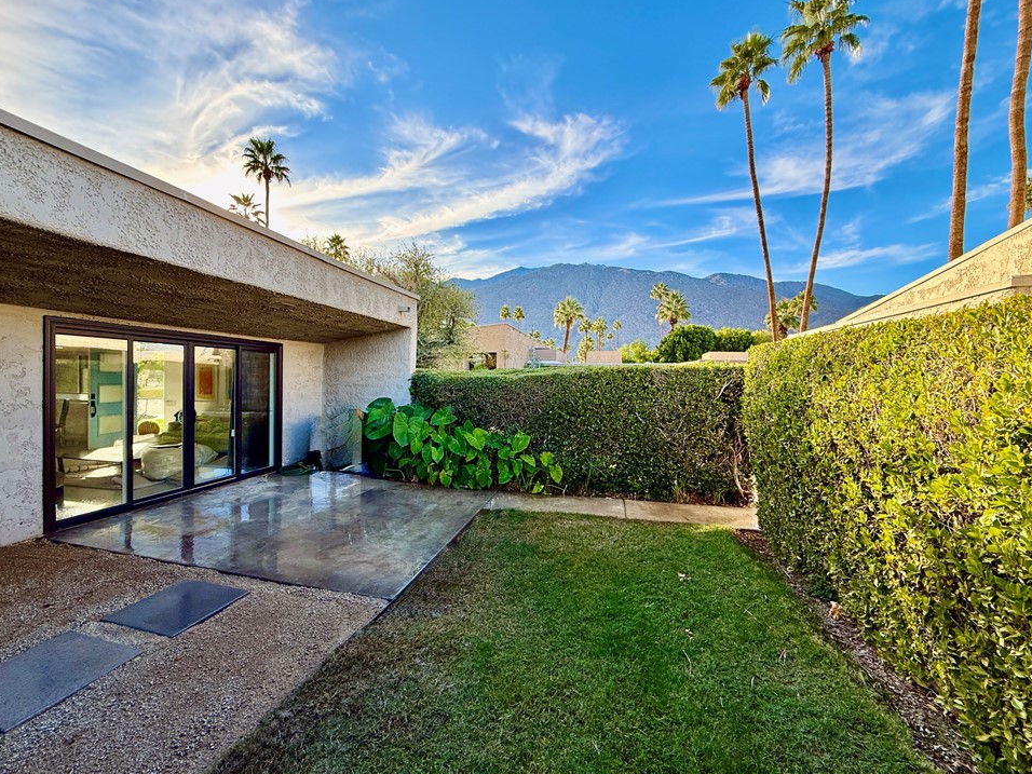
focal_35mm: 15
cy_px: 384
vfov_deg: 81.7
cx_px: 498
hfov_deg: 98.1
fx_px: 447
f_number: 2.2
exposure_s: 1/393
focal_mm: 2.22
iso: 64
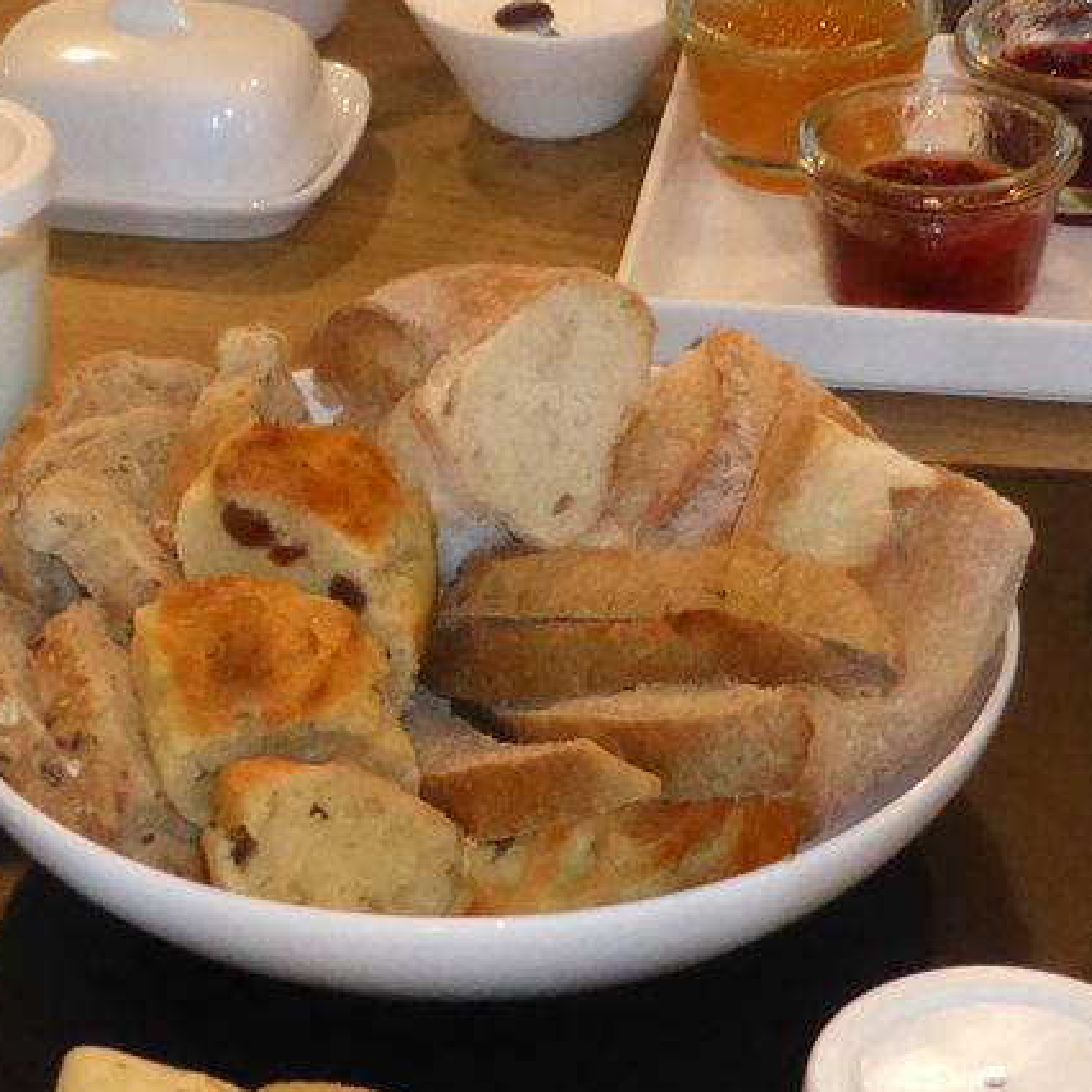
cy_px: 590
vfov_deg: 12.8
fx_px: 4854
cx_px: 659
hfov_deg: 12.8
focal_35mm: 136
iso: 800
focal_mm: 7.4
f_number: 3.9
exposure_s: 1/60
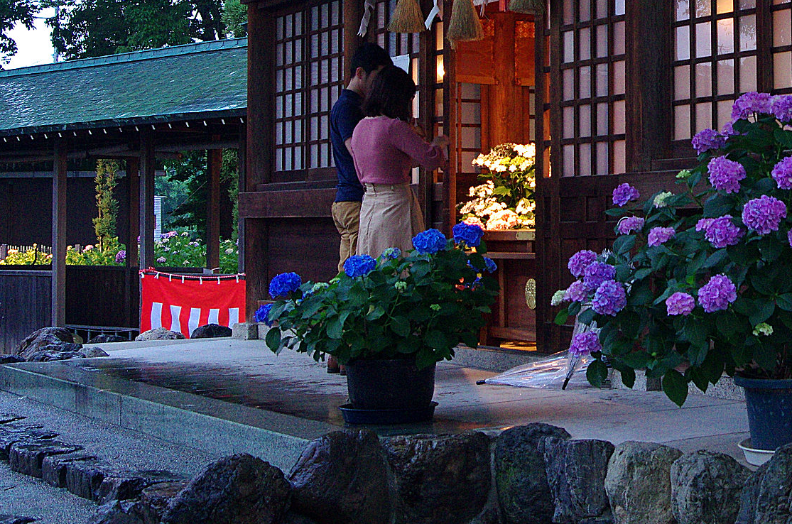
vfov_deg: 15.0
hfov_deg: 22.2
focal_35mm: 90
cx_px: 685
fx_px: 1975
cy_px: 58
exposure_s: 1/13
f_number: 4
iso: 2000
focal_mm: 33
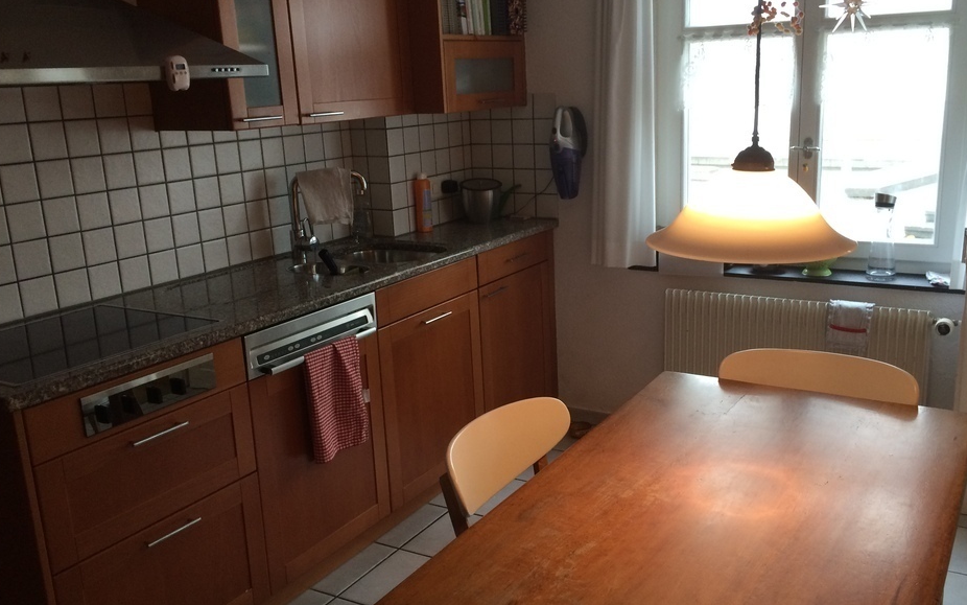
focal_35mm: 34
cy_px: 305
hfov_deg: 56.6
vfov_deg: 37.3
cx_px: 519
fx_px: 896
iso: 64
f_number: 2.2
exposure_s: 1/33
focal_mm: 4.15
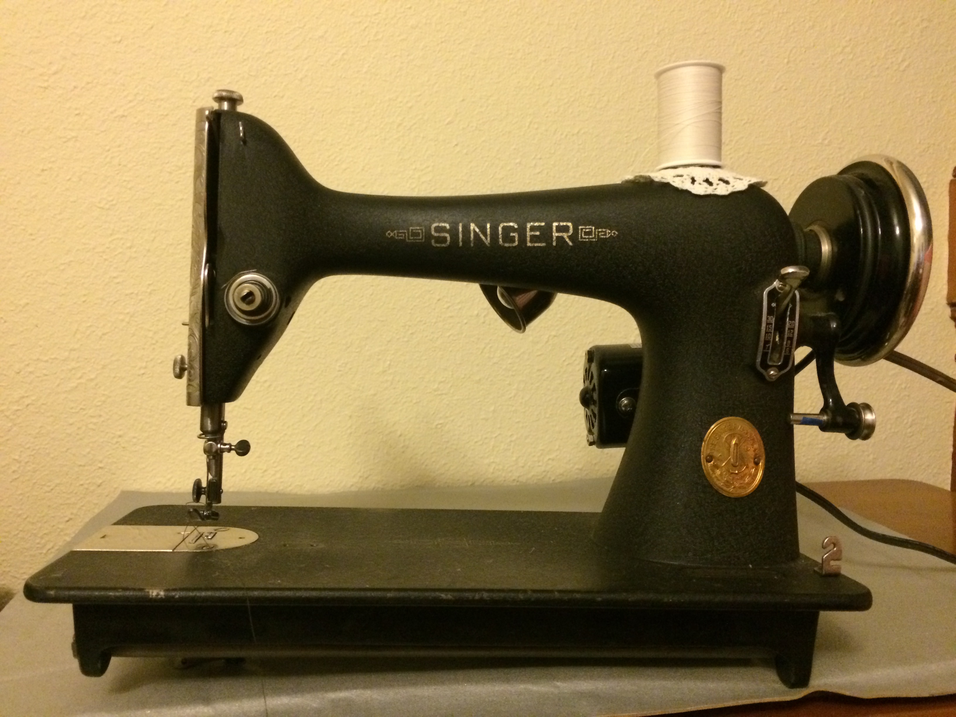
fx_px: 801
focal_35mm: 29
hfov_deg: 61.7
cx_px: 478
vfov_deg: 48.2
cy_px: 358
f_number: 2.2
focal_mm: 4.15
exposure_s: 1/15
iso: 400
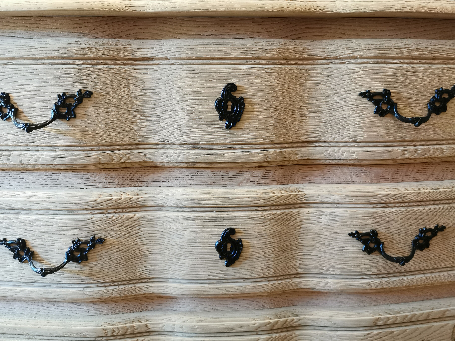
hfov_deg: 65.3
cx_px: 228
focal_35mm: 27
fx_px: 355
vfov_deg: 51.4
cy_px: 170
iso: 320
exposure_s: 1/50
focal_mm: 5.56
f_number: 1.6
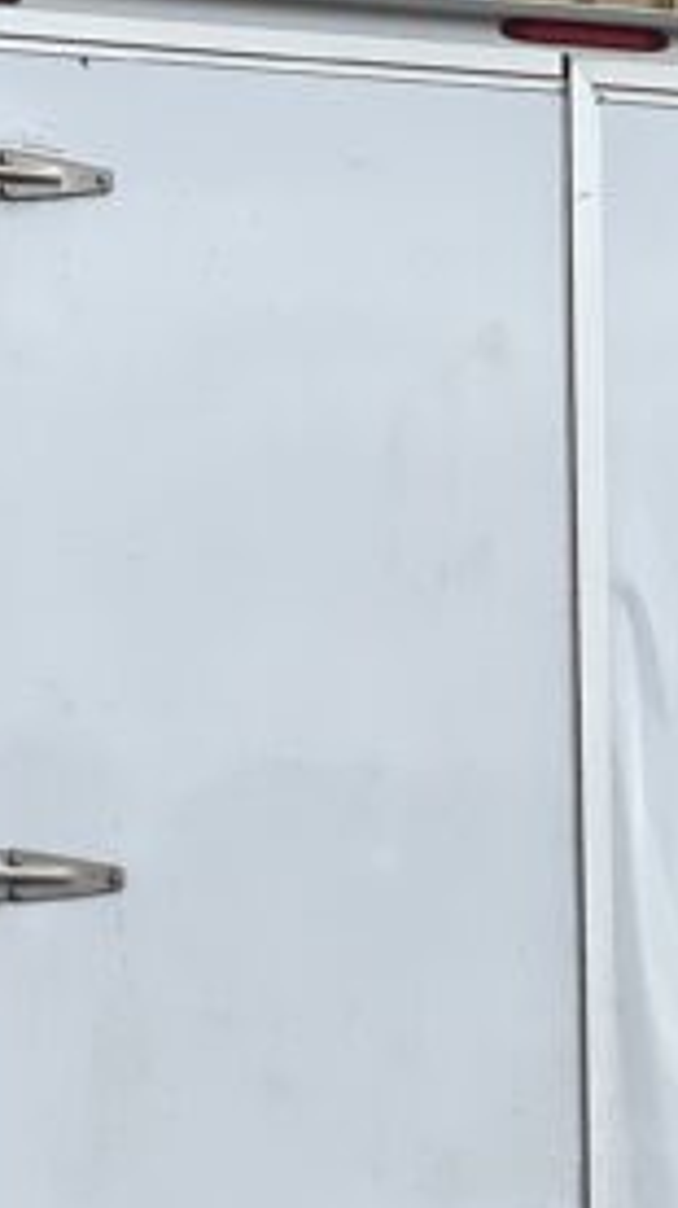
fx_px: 7776
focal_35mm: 243
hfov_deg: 5.0
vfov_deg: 8.8
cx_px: -118
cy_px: 1208
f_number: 2.8
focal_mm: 9
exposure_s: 1/234
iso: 25
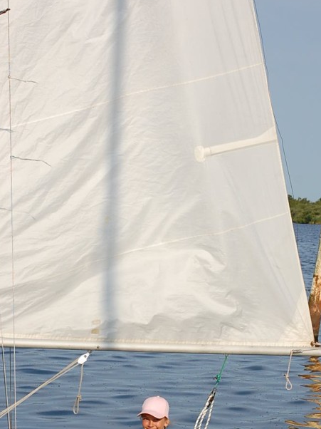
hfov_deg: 9.8
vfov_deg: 13.0
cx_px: 145
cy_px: 259
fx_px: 1881
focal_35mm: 152
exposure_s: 1/1250
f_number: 9
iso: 400
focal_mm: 62
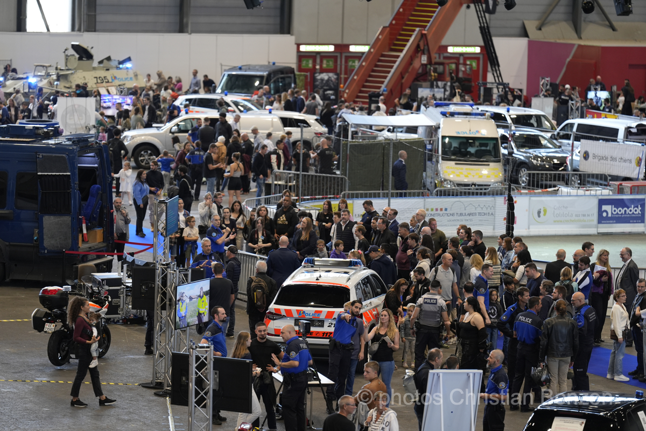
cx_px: 323
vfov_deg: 8.6
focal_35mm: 160
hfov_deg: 12.8
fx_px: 2871
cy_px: 216
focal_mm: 160
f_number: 2.8
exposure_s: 1/100
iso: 1000
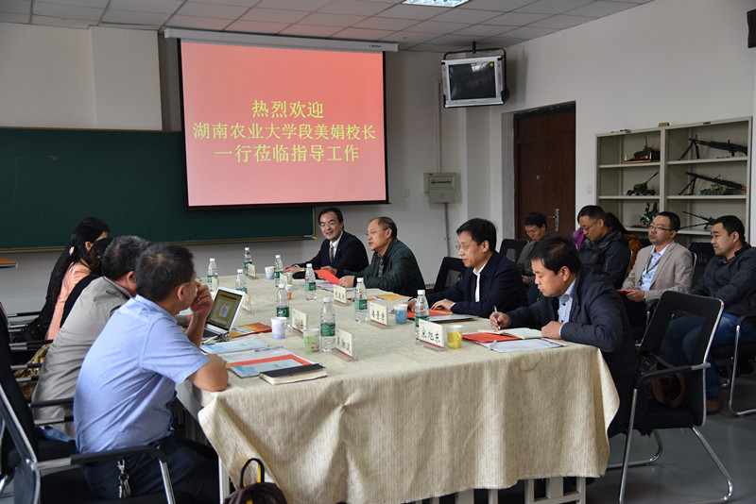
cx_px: 378
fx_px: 798
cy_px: 252
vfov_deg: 35.1
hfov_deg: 50.7
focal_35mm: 38
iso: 200
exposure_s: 1/15
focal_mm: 38
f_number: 4
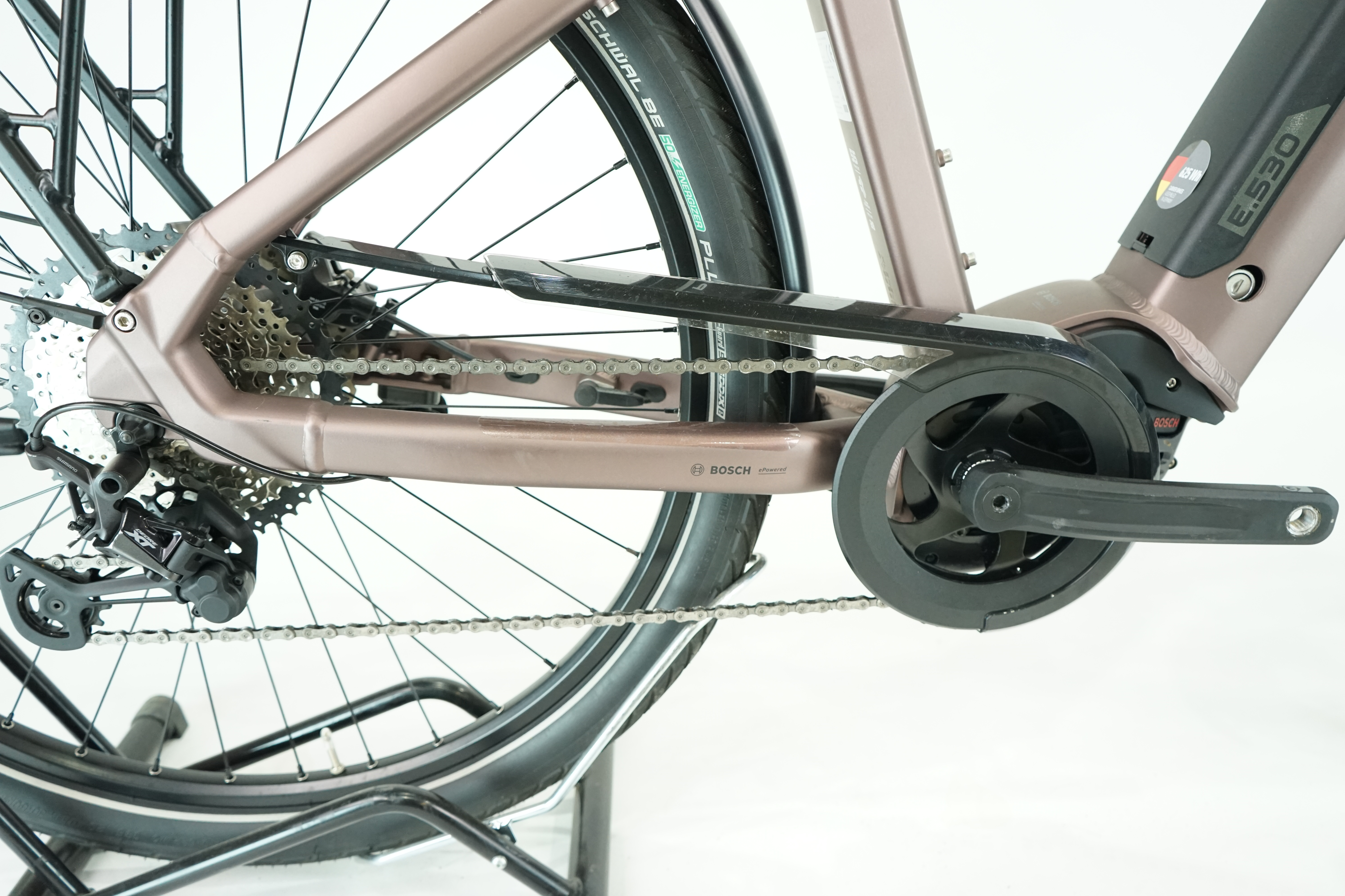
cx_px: 672
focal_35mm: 29
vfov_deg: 45.0
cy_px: 448
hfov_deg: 63.7
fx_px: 1083
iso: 2500
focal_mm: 29
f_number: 4.5
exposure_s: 1/200
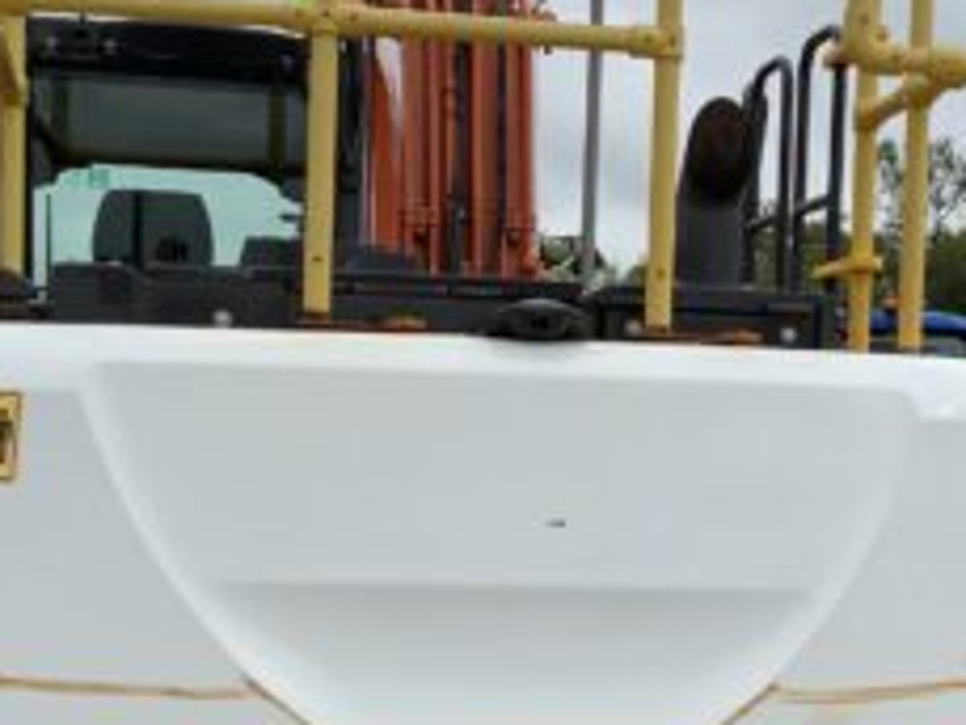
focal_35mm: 81
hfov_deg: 24.0
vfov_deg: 18.2
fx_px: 2262
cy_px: 497
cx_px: 666
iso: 16
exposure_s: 1/1848
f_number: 1.8
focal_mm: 3
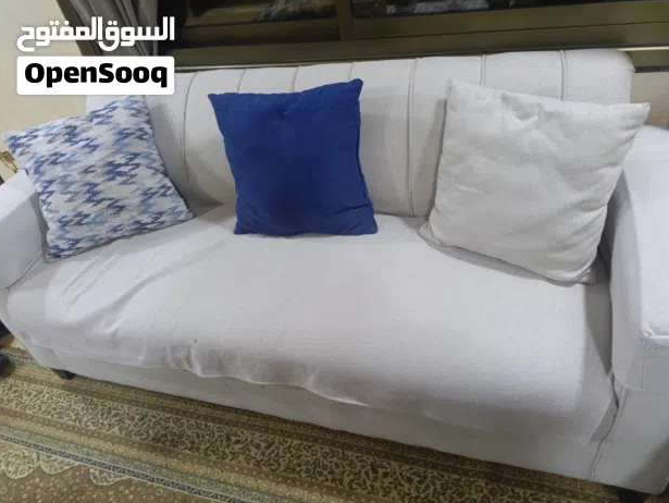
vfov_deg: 53.1
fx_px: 503
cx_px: 338
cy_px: 252
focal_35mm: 26
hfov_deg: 67.3
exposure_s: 1/50
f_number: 1.69
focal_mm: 4.76
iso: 882
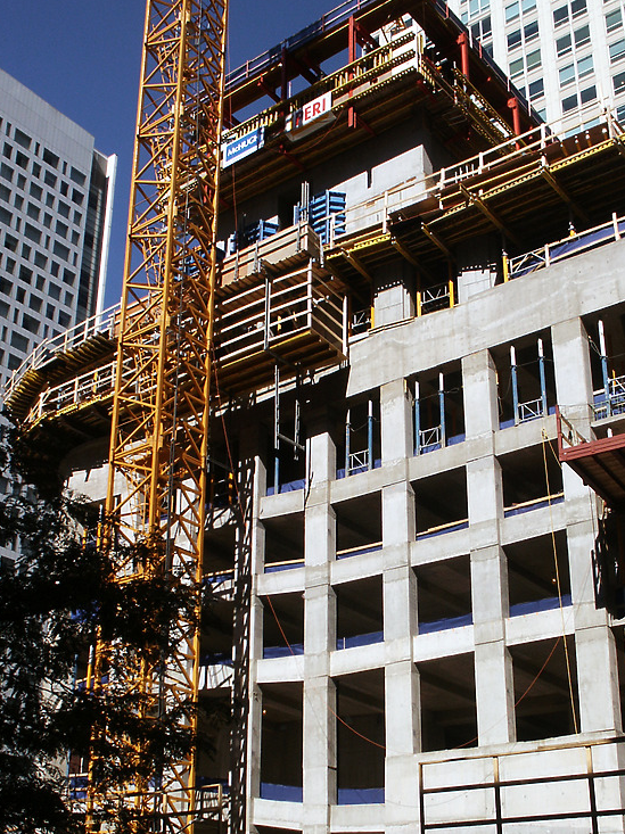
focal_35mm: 43
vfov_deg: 43.8
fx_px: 1036
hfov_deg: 33.5
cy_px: 468
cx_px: 379
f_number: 6.7
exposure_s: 1/350
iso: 64
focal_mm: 7.2
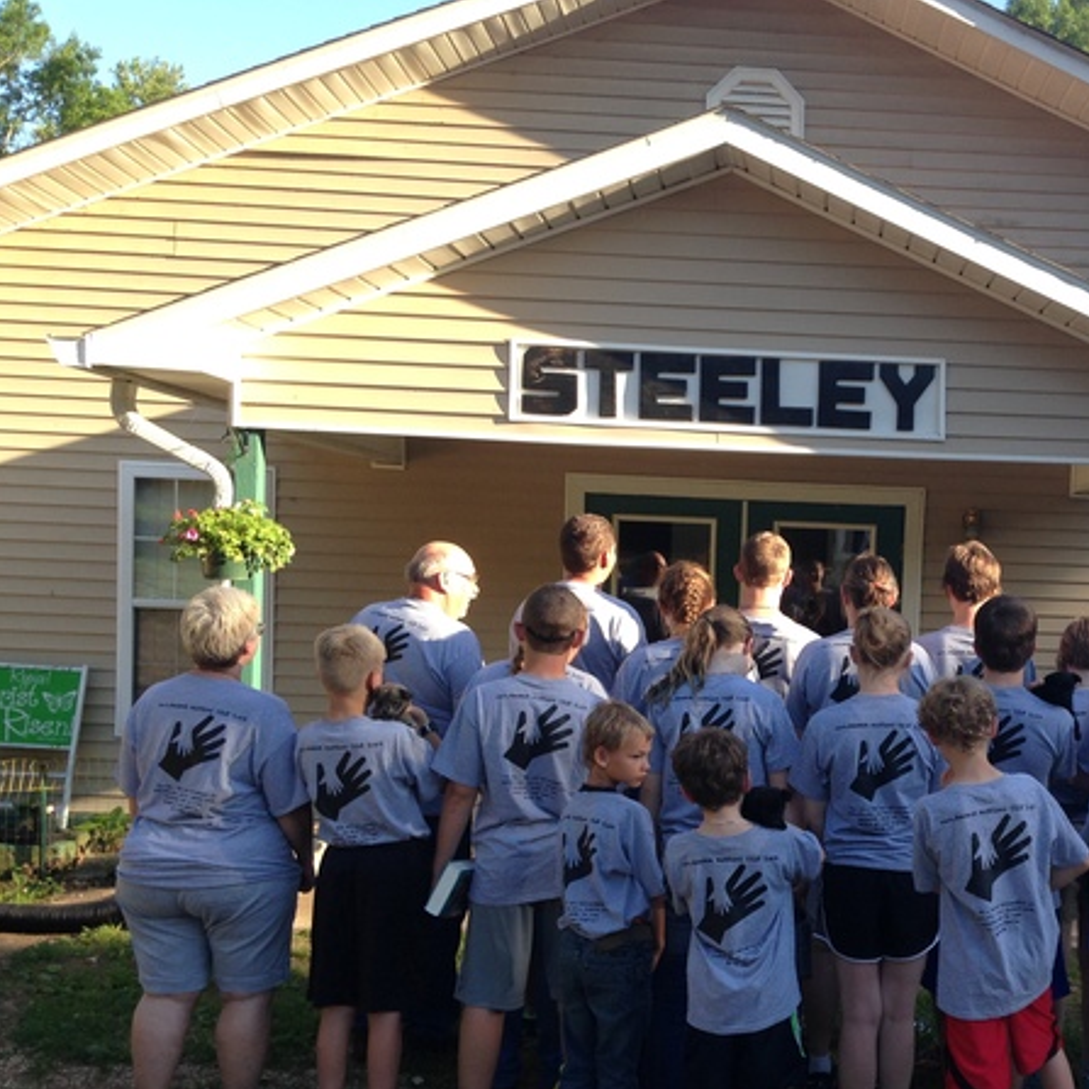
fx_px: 1673
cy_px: 655
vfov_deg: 35.9
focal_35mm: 47
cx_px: 865
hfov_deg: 35.0
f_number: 2.4
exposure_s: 1/352
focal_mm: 4.12
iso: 50
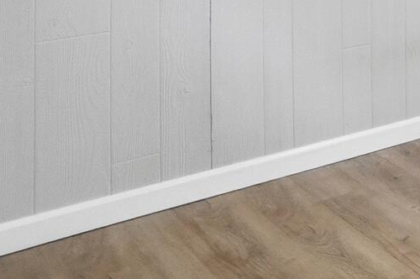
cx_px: 789
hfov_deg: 20.6
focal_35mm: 60
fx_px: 699
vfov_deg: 19.4
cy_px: -153
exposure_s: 1/40
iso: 100
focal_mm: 10
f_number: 4
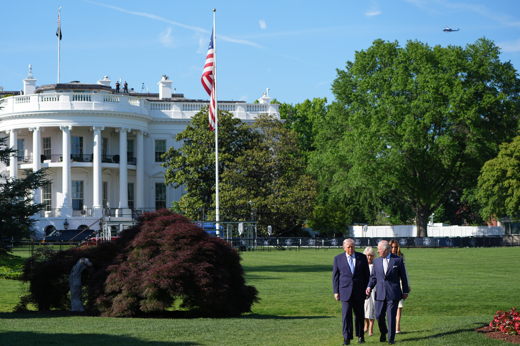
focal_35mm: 100
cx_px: 260
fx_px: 1444
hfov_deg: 20.4
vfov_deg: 13.7
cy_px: 173
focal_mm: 100
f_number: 5.6
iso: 320
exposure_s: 1/1600
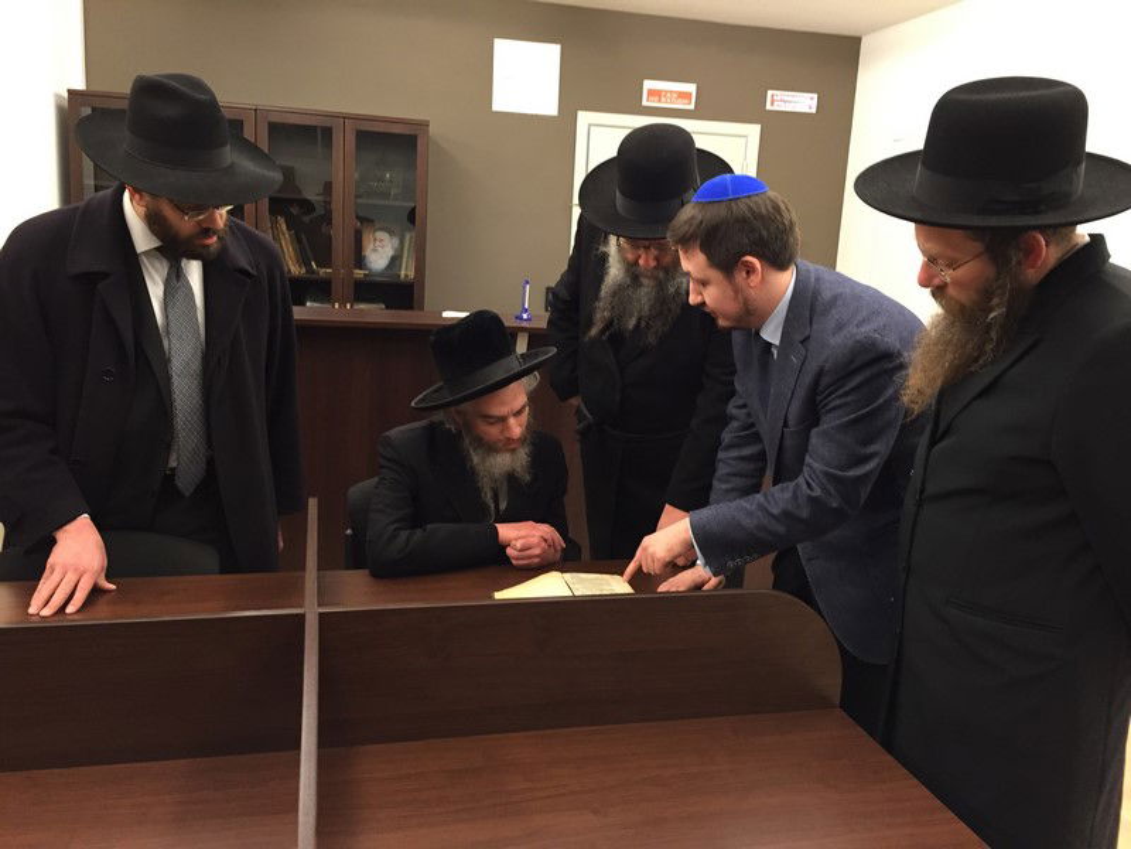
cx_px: 566
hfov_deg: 61.7
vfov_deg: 48.2
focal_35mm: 29
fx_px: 948
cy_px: 424
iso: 125
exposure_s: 1/30
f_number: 2.2
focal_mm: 4.15
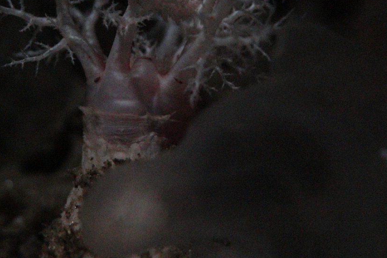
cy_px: 14
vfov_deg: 5.2
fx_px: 2861
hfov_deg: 7.7
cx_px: 152
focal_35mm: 266
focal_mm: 90
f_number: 2.8
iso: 6400
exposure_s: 1/161
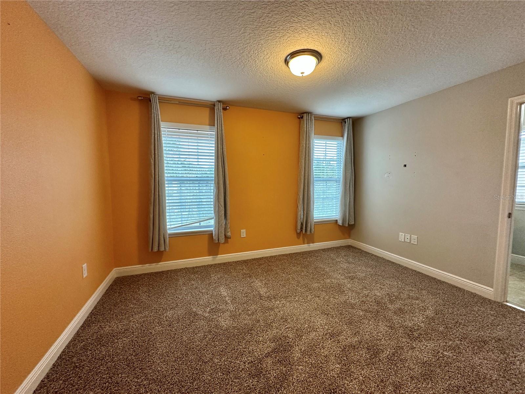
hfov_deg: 102.1
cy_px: 197
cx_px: 262
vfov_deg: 85.7
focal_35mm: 14
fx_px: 212
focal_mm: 2.22
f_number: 2.2
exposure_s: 1/120
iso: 250
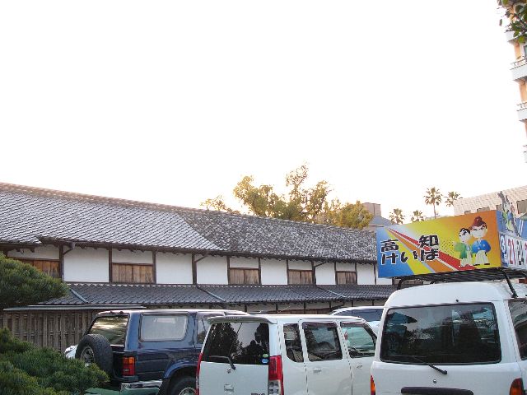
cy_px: 198
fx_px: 548
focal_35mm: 36
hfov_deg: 51.4
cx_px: 264
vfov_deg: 39.7
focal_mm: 6
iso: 100
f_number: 2.8
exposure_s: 1/60
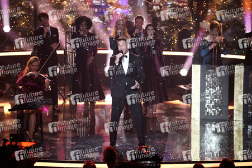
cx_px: 126
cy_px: 84
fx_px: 1399
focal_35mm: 200
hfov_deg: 10.3
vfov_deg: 6.9
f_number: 4
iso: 10000
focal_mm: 200
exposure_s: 1/400
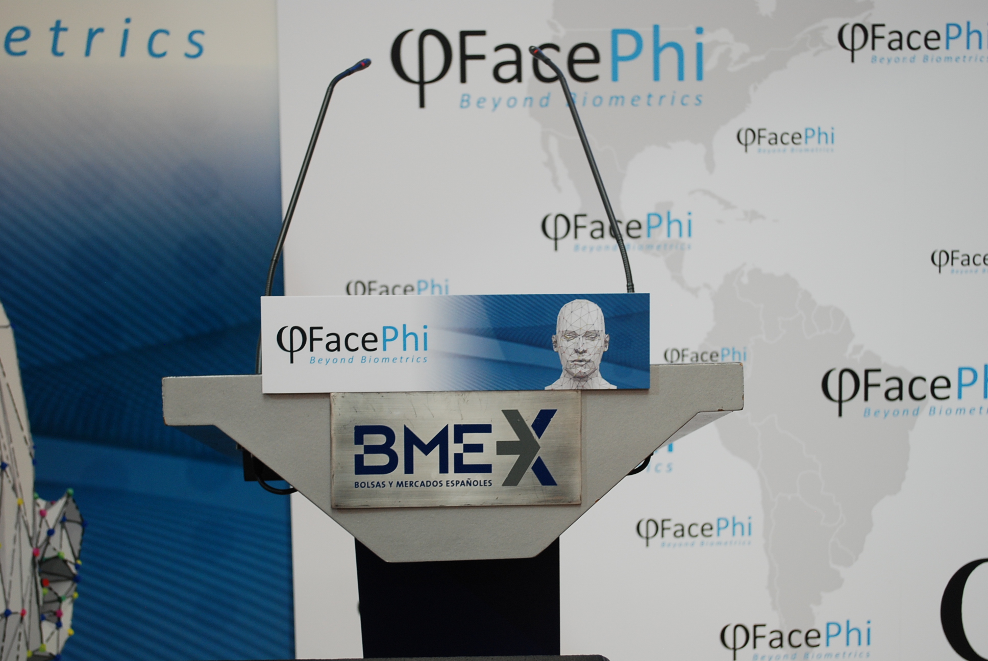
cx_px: 494
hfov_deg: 38.8
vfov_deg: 26.6
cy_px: 330
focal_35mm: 51
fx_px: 1401
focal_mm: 34
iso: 320
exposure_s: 1/20
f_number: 5
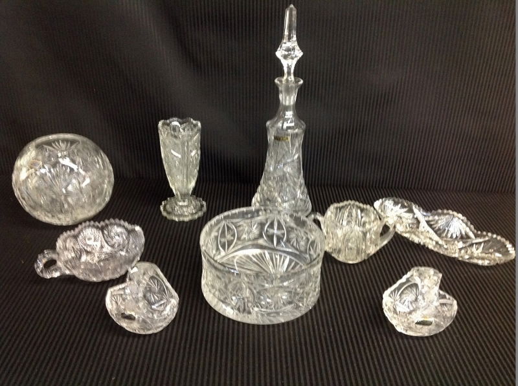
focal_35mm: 35
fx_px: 523
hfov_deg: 52.7
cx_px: 259
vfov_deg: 40.6
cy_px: 193
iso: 250
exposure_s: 1/15
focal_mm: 4.28
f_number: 2.4
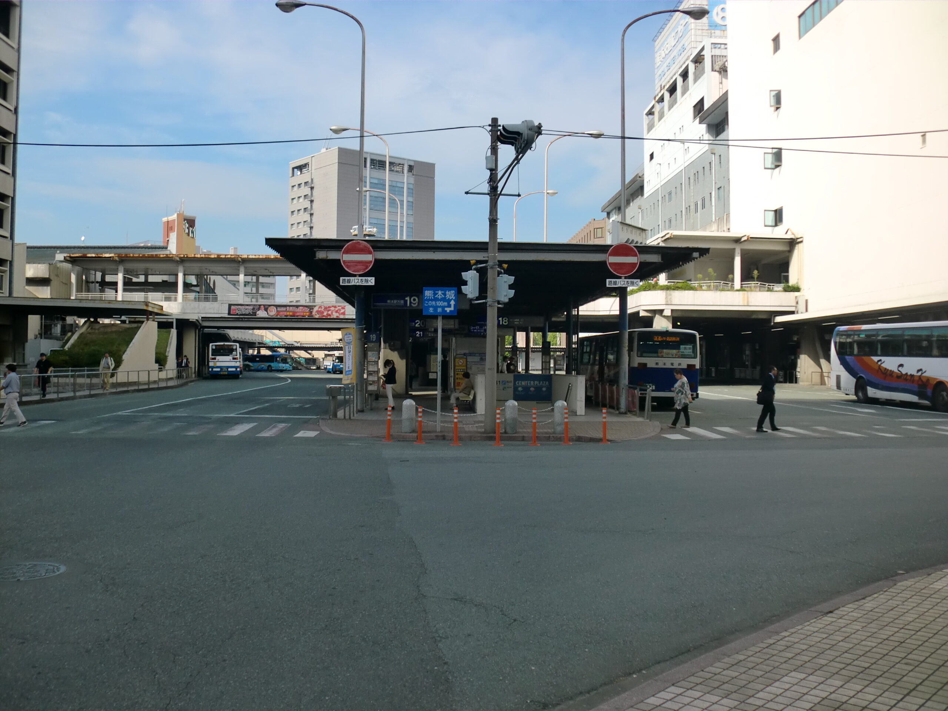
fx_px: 959
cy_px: 356
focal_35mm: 35
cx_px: 474
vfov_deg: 40.7
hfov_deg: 52.6
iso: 64
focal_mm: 6.3
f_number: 7.8
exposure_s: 1/160
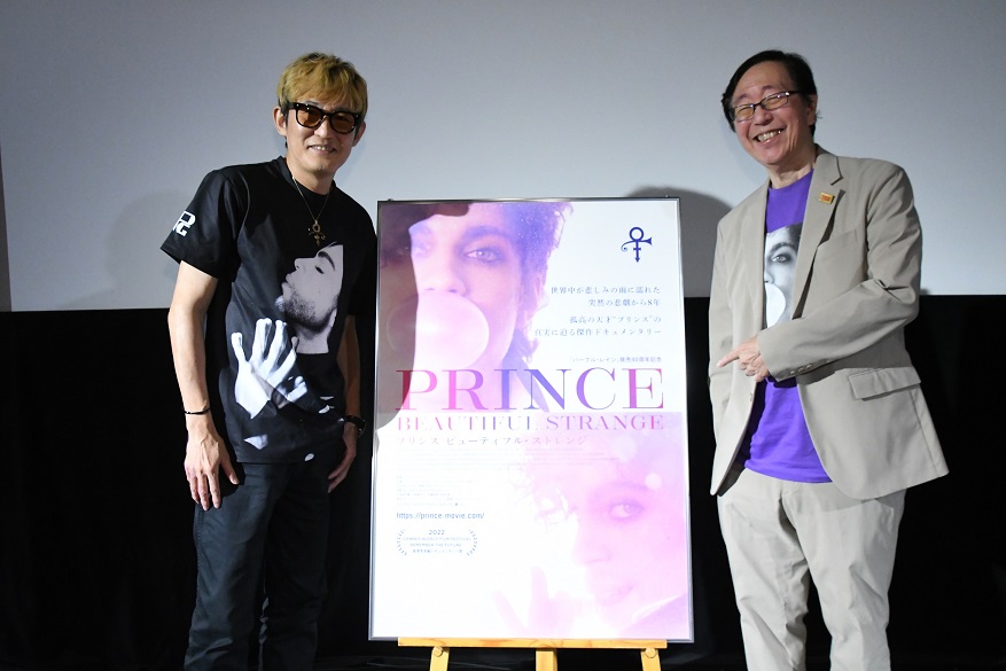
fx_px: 922
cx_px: 503
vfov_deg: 40.0
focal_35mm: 33
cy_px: 336
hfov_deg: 57.2
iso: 6400
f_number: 6.3
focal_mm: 22
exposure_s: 1/200
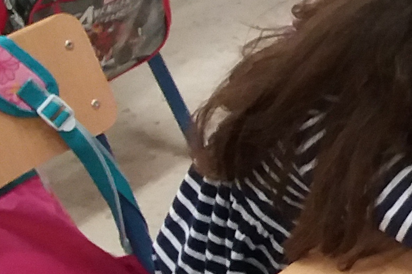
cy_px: 22
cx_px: 966
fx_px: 1751
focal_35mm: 153
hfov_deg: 11.3
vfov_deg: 8.9
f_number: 1.9
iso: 160
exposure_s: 1/33
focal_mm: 3.7
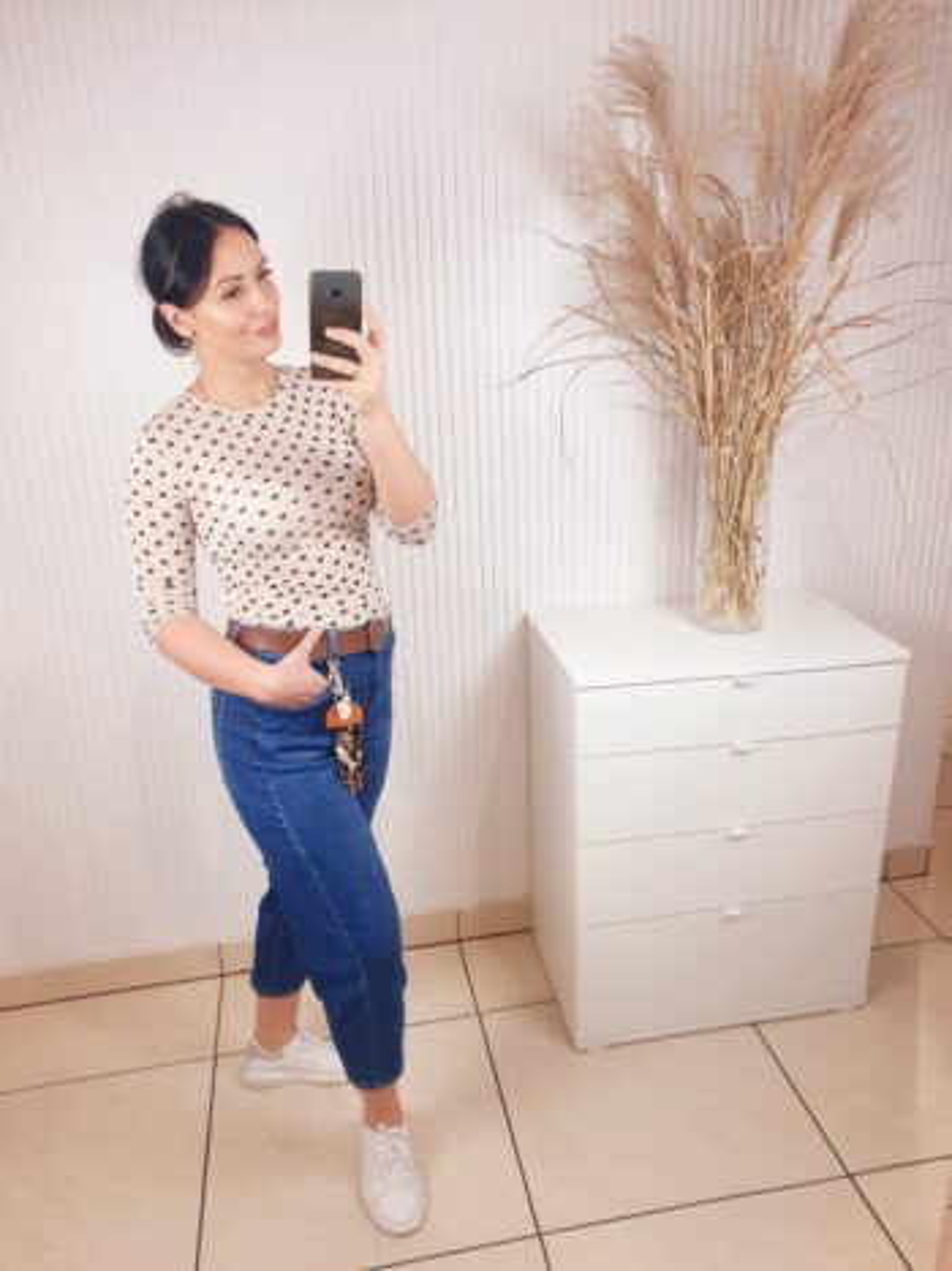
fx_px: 954
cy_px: 636
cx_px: 476
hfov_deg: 53.0
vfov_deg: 67.3
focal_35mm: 26
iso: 64
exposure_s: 1/100
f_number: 2.4
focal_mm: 4.3
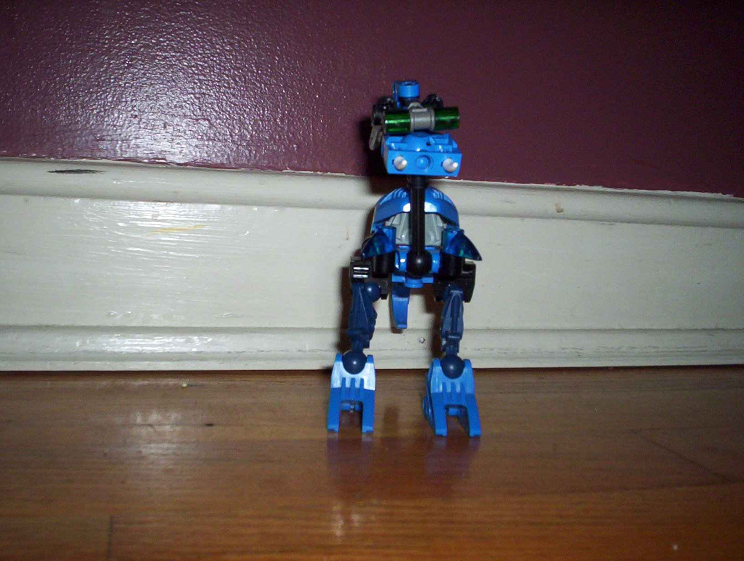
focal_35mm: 38
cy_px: 280
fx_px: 819
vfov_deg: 37.9
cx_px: 372
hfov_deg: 48.9
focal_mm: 4.99
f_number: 4.5
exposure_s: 1/60
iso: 140
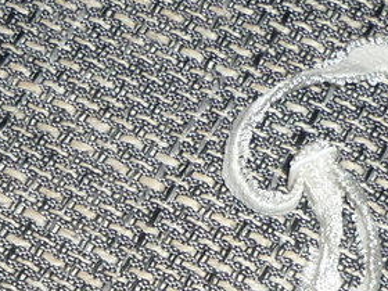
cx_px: 66
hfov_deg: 12.5
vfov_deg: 9.3
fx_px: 1760
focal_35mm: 157
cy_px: 399
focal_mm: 5.5
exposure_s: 1/30
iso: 100
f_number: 2.8
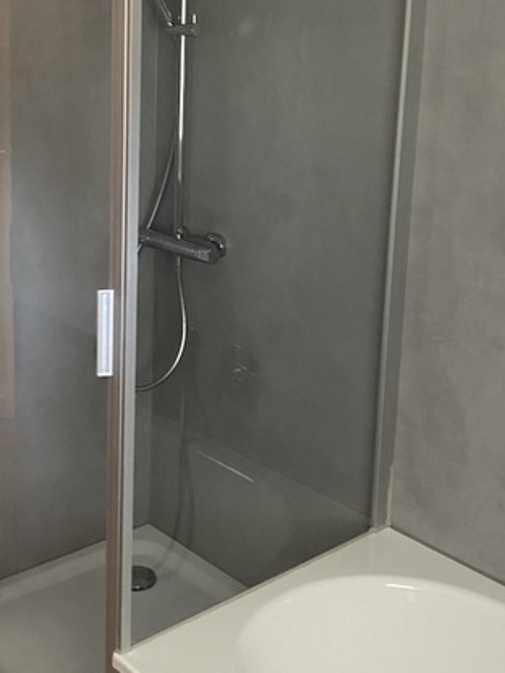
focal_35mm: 50
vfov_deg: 37.8
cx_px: 170
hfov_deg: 28.9
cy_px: 223
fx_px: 973
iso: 250
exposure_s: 1/60
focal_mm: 4.25
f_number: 1.8
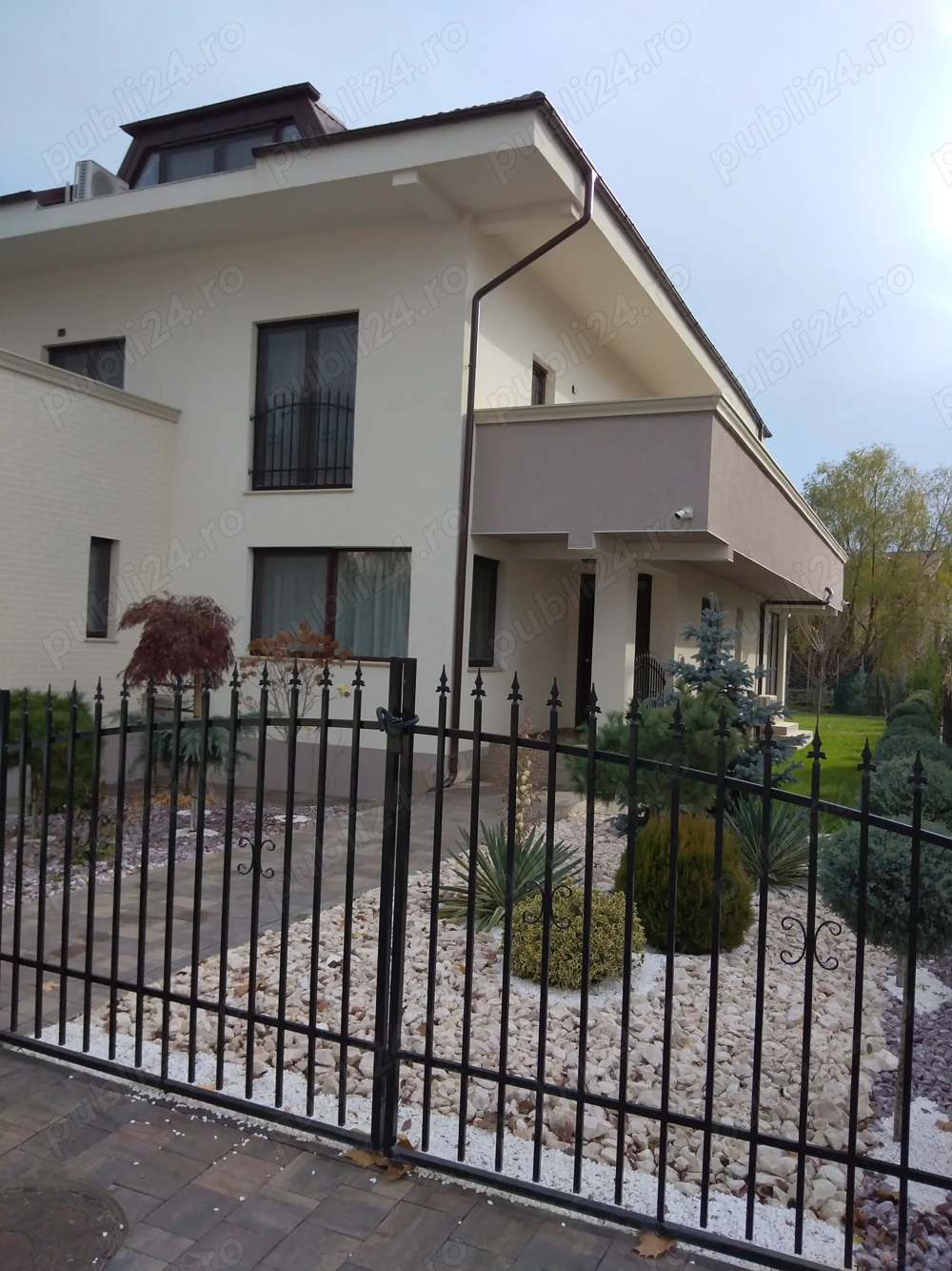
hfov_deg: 53.0
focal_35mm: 26
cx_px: 476
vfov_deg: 67.3
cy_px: 636
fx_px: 954
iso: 100
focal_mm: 3.6
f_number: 1.8
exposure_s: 1/837
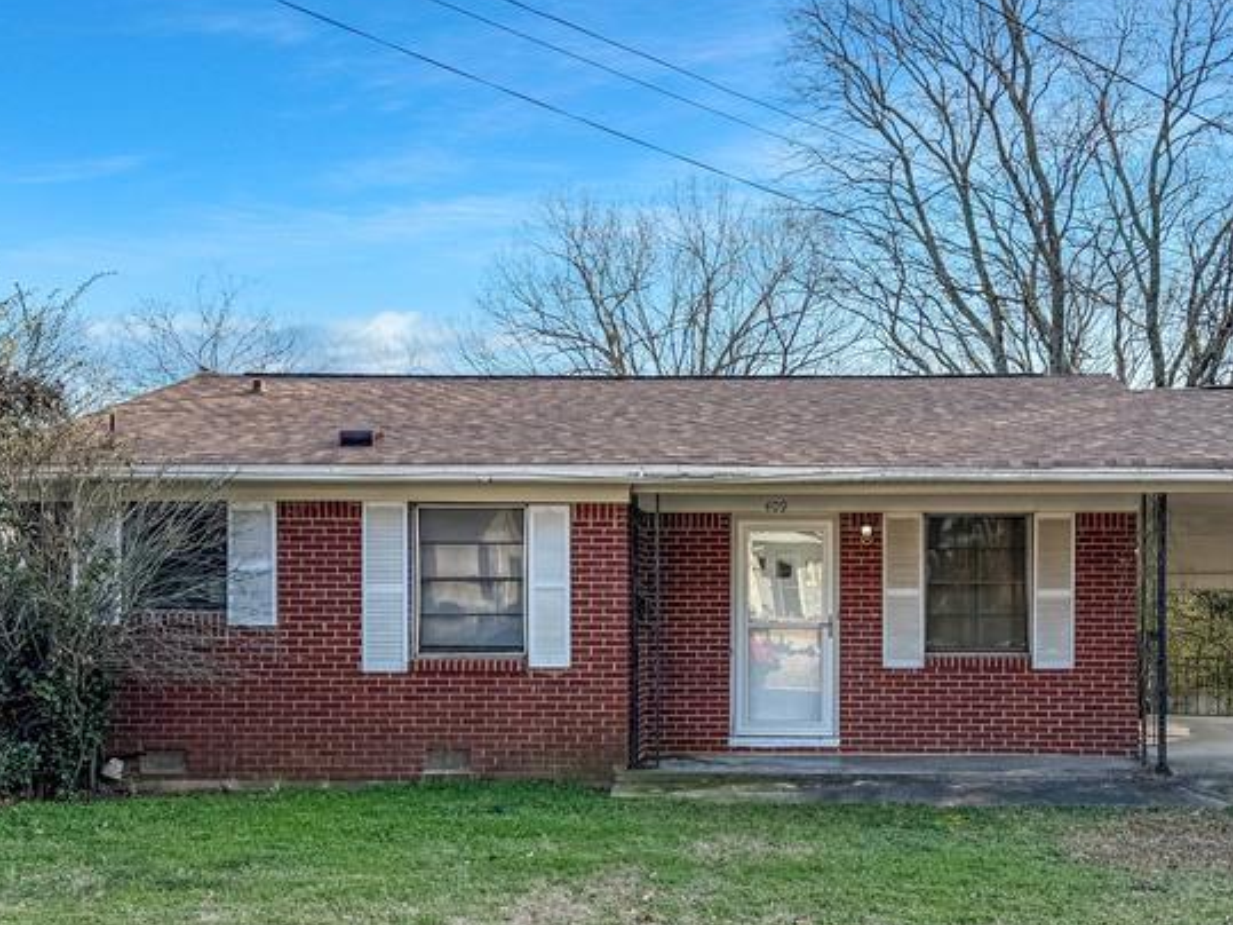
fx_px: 1353
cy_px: 586
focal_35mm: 38
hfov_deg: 48.5
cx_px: 774
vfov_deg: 37.4
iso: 100
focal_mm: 6.76
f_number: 1.8
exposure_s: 1/2500
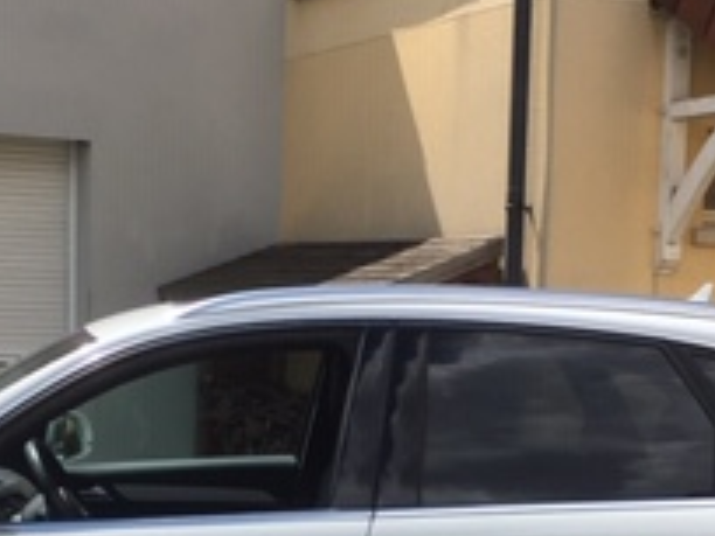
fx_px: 1880
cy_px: 540
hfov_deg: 21.5
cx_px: 245
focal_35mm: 91
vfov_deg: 15.9
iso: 25
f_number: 2.2
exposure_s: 1/1709
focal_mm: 4.15
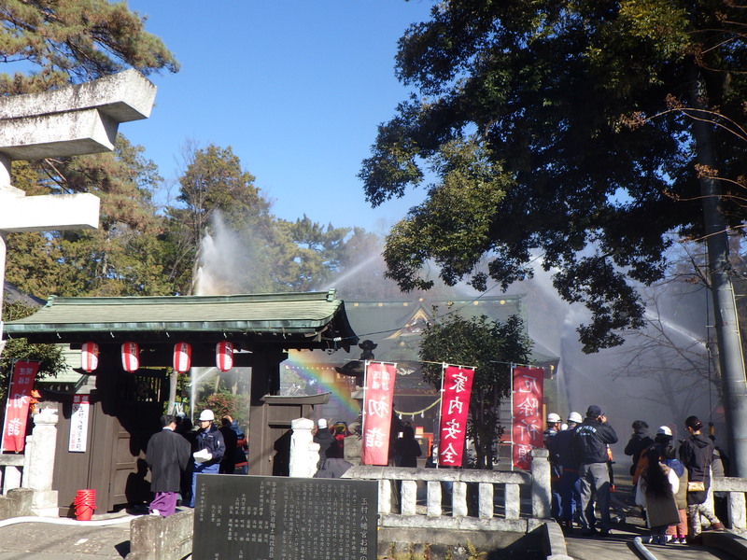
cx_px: 374
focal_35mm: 34
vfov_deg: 41.8
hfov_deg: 54.0
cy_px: 280
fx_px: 734
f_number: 4.6
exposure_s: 1/400
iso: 125
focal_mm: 6.1
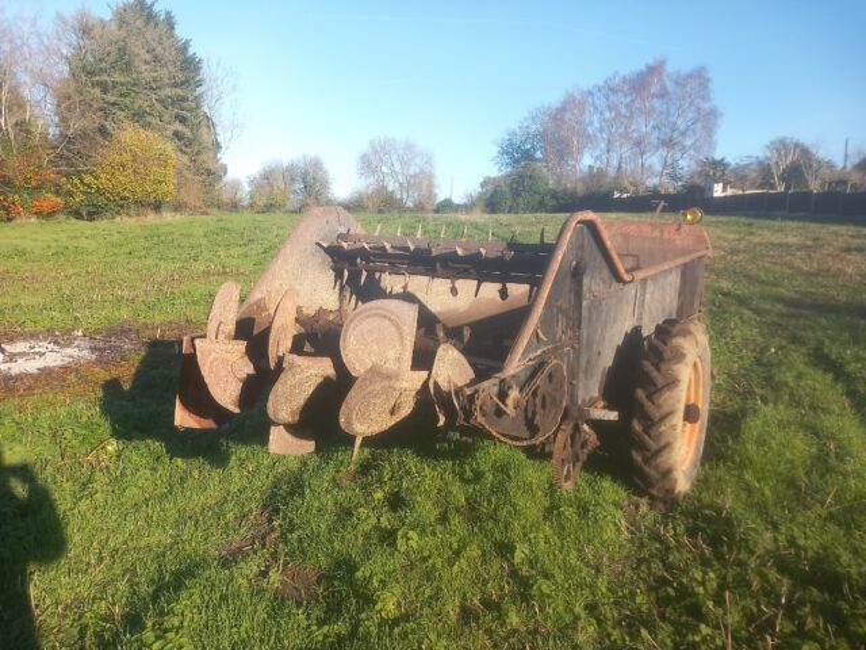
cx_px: 433
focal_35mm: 27
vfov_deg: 51.4
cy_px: 325
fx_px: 675
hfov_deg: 65.3
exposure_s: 1/243
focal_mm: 4
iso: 20
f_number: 1.8
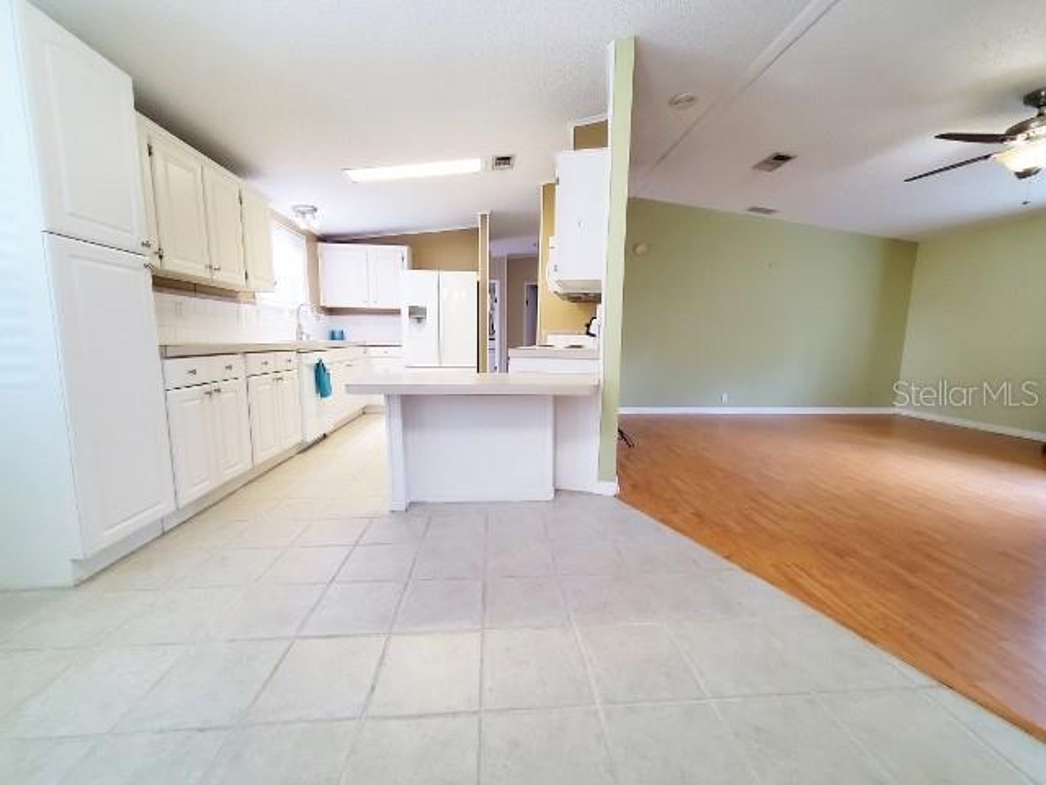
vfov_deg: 89.9
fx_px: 393
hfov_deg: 106.2
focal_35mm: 13
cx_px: 523
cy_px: 392
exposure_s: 1/60
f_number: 2.2
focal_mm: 1.8
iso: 320
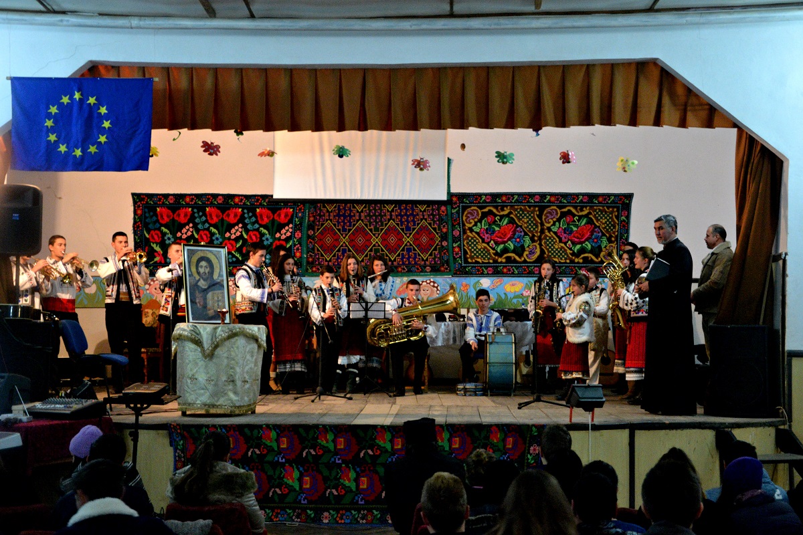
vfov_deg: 23.8
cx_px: 402
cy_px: 268
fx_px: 1271
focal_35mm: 57
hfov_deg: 35.1
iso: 3200
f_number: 4.5
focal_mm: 38
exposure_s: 1/15
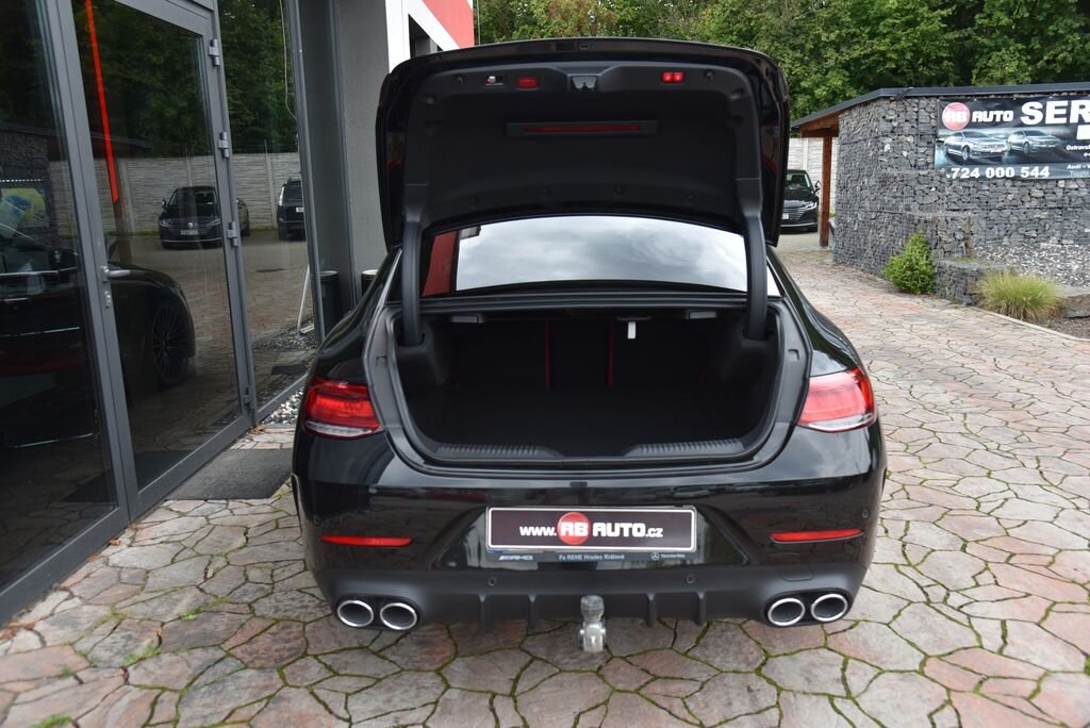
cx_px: 545
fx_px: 909
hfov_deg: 61.9
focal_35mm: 30
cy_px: 364
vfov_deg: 43.7
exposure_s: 1/80
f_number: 4.5
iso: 500
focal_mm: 30
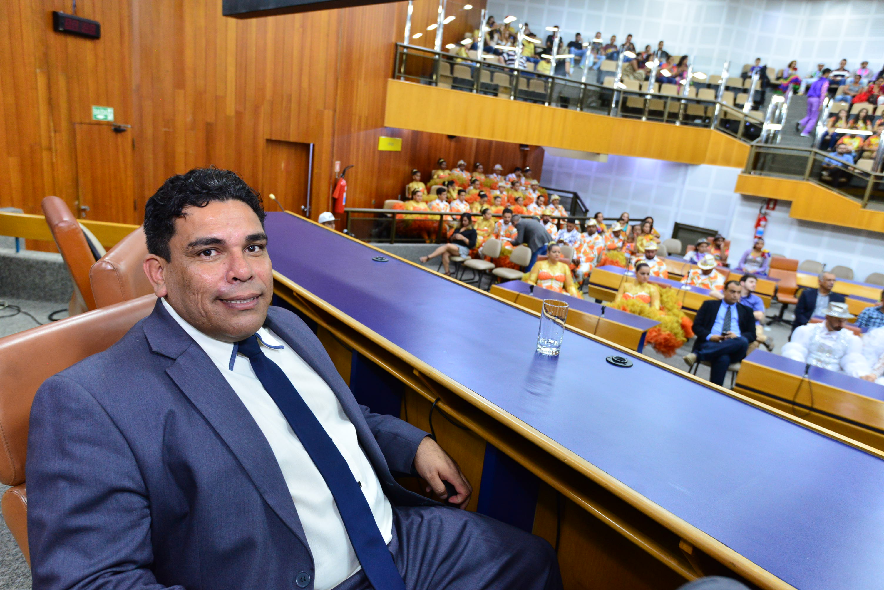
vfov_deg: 55.2
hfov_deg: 76.1
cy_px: 295
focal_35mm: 23
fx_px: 565
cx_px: 442
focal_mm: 23
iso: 2500
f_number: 5
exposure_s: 1/80
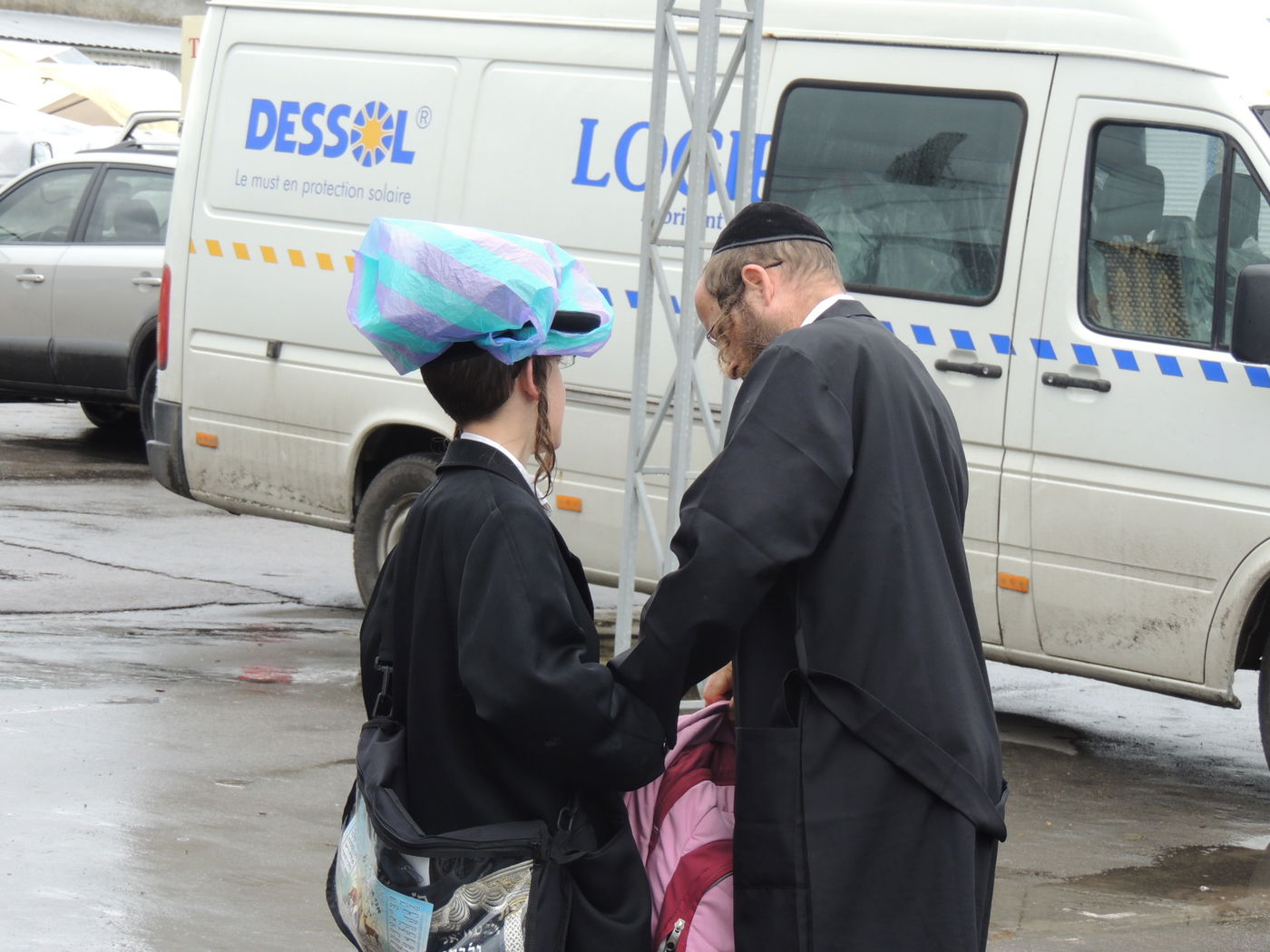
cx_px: 635
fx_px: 4403
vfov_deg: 12.3
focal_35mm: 120
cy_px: 476
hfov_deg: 16.4
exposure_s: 1/125
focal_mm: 21.4
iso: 100
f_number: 4.2
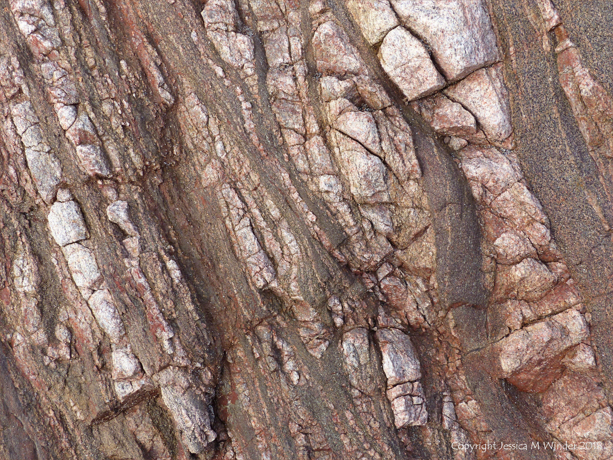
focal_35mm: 52
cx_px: 306
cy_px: 230
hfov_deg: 36.8
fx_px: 921
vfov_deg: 28.0
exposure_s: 1/125
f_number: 4
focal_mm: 9.4
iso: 100
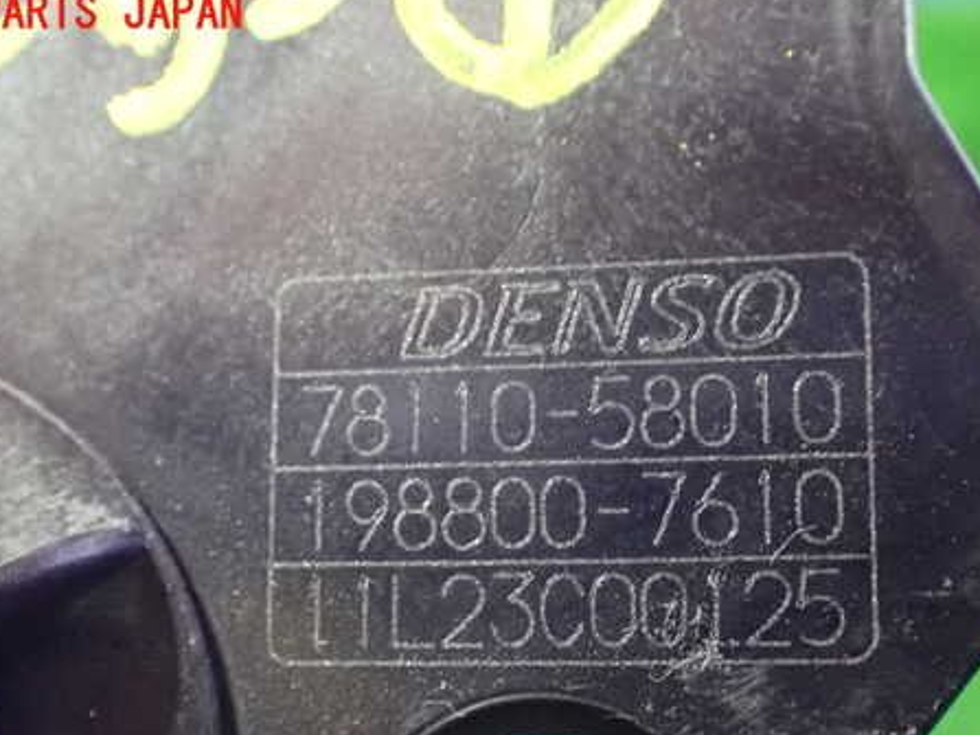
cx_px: 502
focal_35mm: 51
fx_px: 1443
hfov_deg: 37.5
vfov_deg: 28.4
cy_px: 480
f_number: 2.7
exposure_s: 1/15
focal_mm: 6.83
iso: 1600
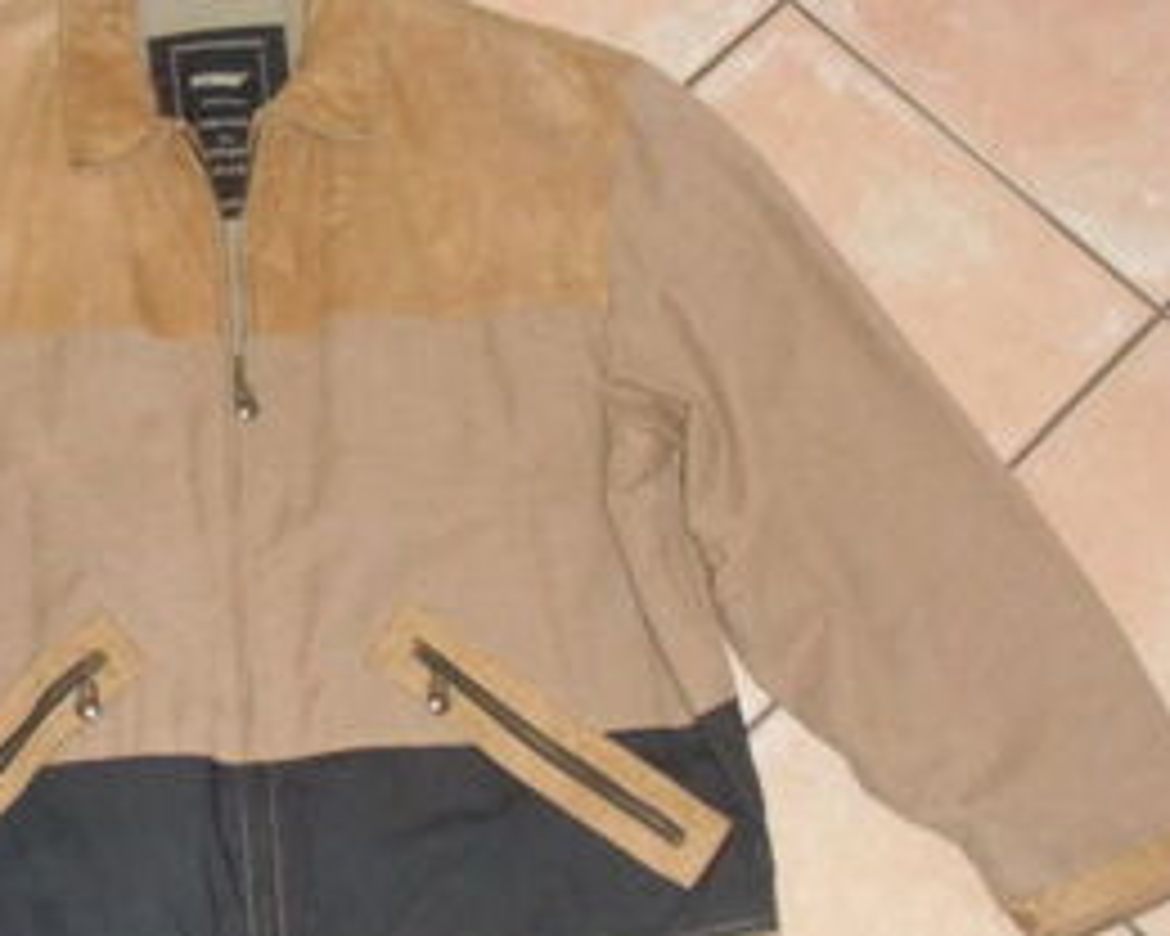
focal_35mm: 54
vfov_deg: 28.0
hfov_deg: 33.8
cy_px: 554
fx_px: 1870
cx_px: 248
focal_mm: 5.36
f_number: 3.5
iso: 400
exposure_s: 1/60
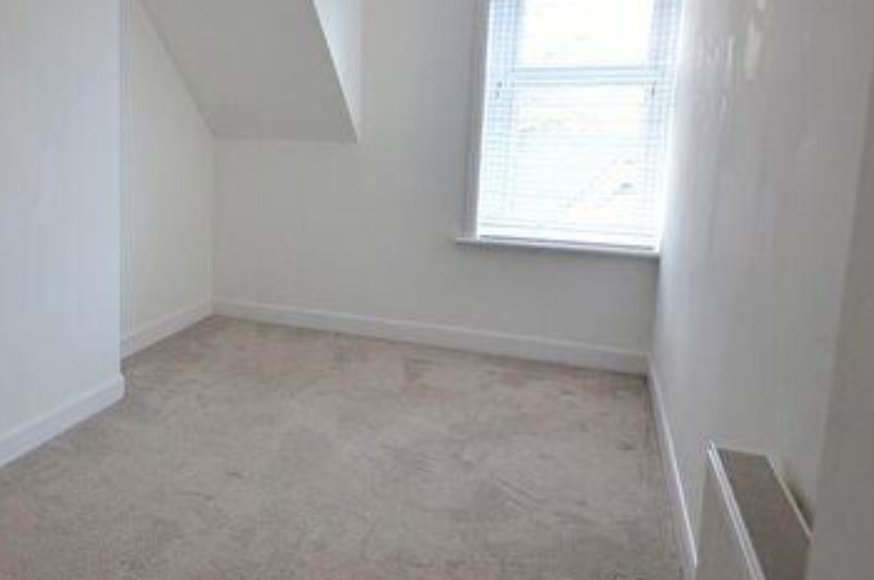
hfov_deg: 57.3
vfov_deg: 43.1
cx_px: 172
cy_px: 211
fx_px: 727
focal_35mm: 30
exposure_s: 1/60
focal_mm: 10
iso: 800
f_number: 4
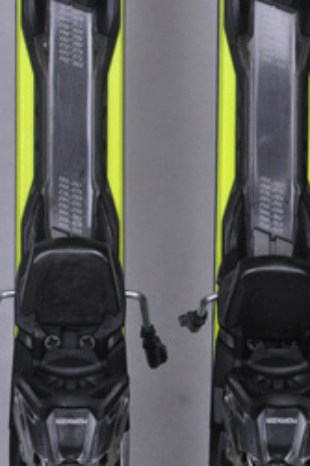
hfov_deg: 6.4
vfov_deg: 9.6
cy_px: 169
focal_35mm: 215
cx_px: 168
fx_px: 2781
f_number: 9.5
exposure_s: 1/125
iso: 3200
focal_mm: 80
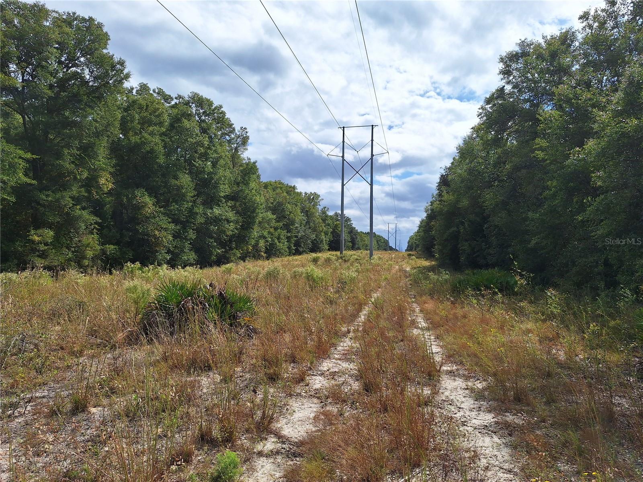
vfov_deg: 58.9
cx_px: 322
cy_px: 241
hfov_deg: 73.9
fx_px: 427
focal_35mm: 23
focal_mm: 5.54
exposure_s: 1/6250
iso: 40
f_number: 1.8
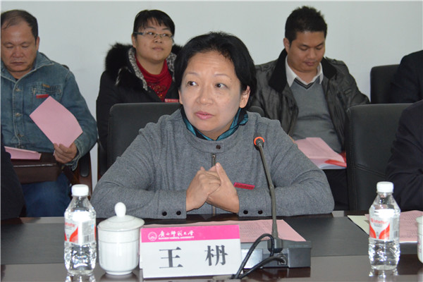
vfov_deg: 15.2
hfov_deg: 22.6
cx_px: 212
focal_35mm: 90
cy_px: 141
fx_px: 1057
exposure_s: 1/60
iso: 3200
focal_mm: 60
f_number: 5.3
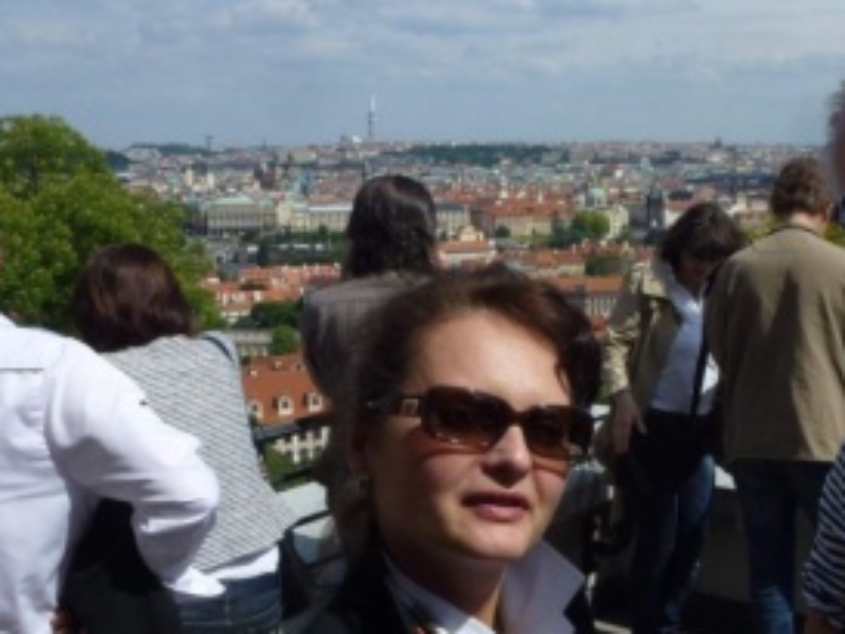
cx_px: 672
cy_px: 289
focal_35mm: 44
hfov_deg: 41.2
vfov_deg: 32.9
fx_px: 1075
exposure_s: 1/1300
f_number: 4
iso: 100
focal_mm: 4.3
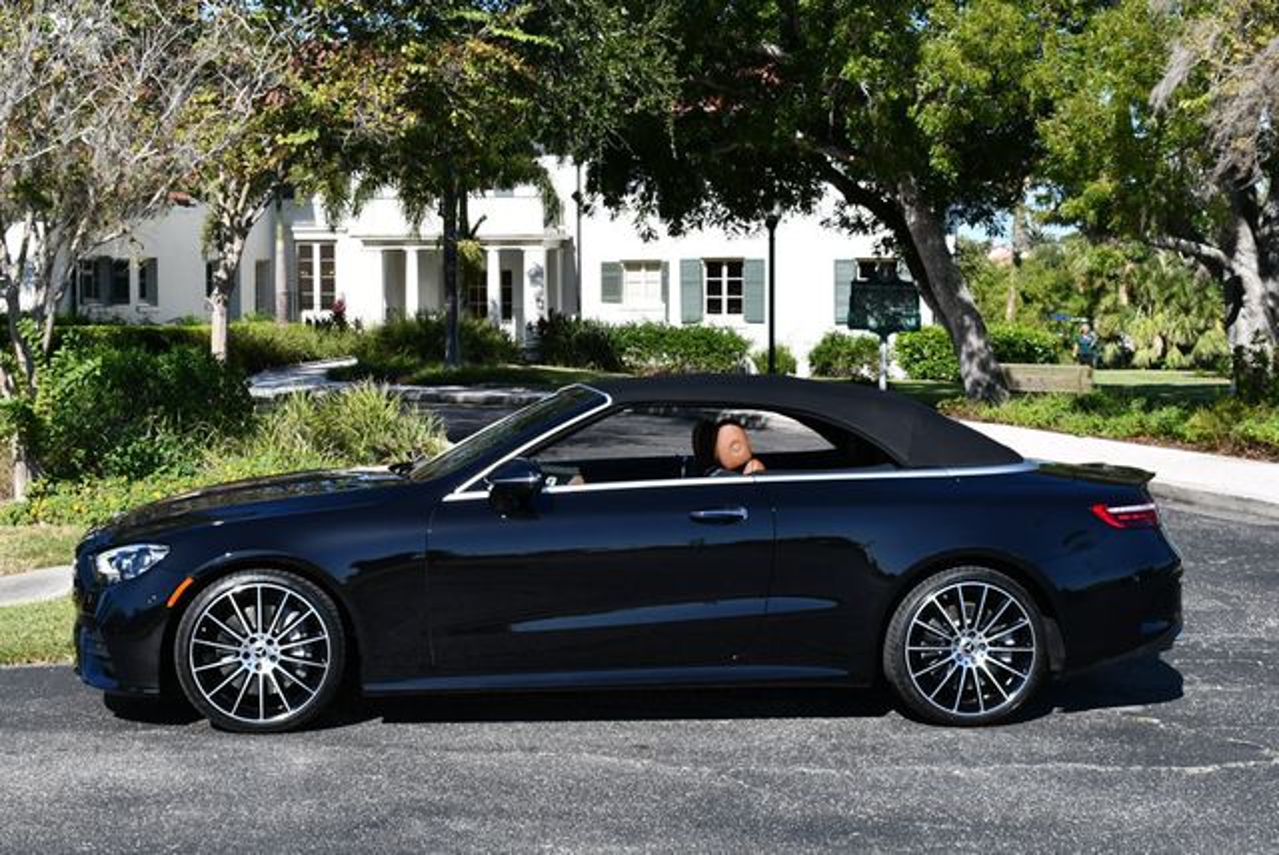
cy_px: 428
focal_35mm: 62
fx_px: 2205
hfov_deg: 32.4
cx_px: 640
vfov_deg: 22.0
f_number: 8
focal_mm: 31
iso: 100
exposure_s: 1/250
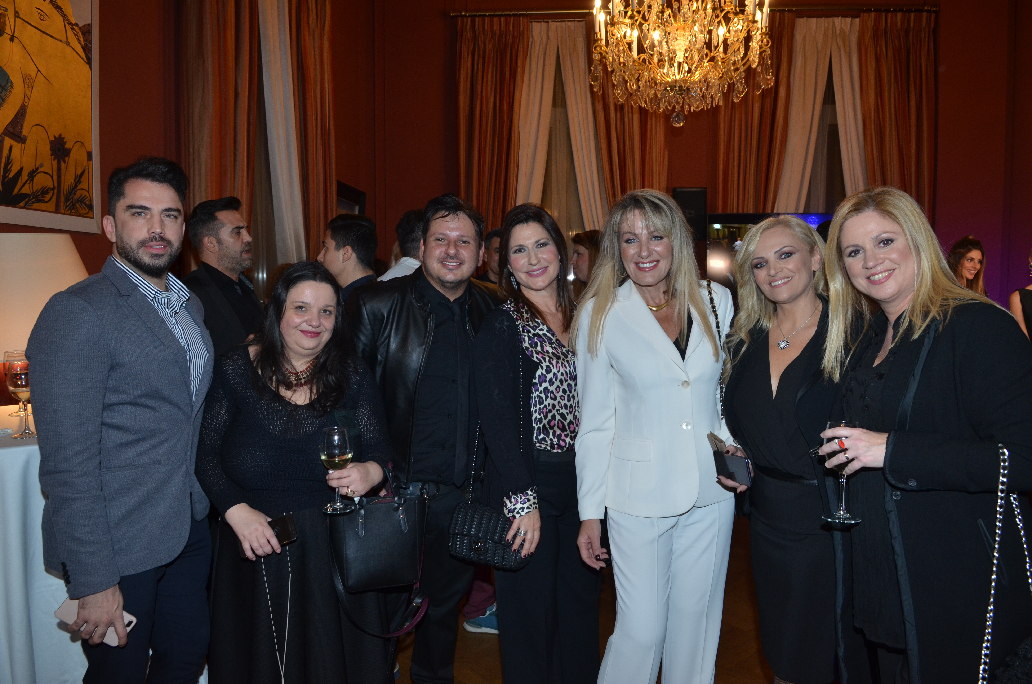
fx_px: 729
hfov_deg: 70.5
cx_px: 516
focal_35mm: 26
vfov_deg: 50.2
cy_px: 342
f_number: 6.3
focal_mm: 17
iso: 640
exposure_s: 1/60
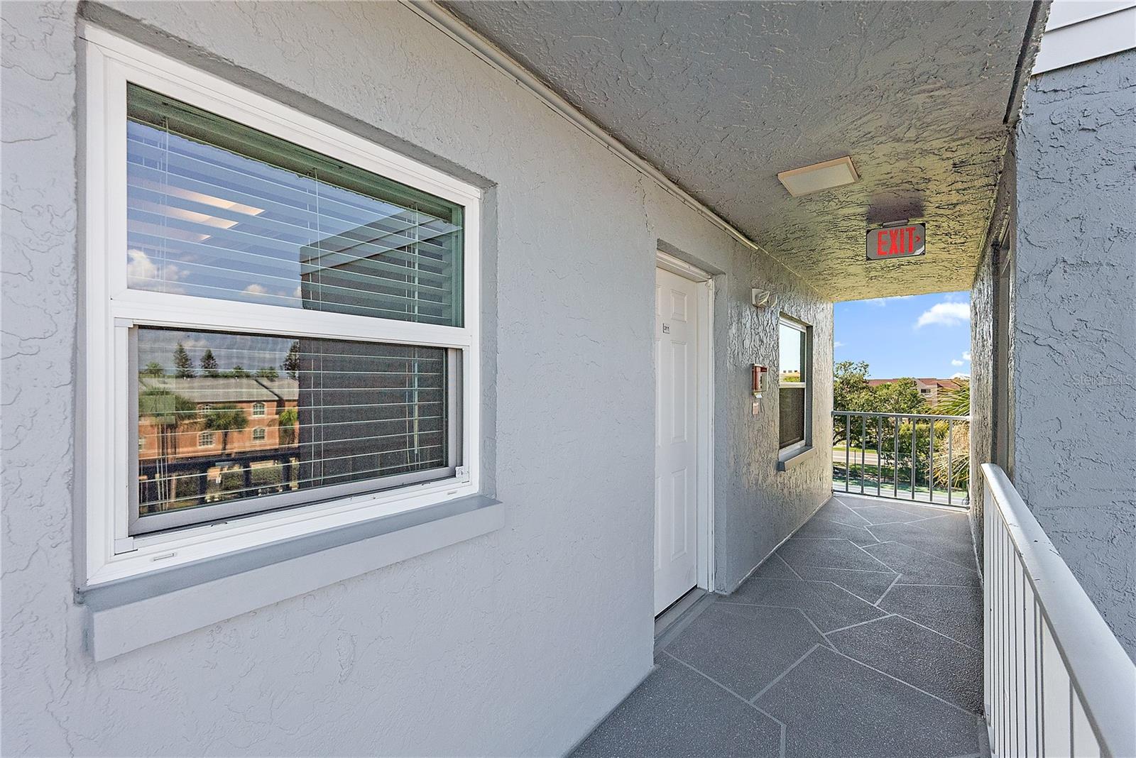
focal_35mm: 16
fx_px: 505
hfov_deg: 96.7
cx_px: 568
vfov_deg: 73.8
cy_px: 379
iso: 1250
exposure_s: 1/2000
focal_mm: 16
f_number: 5.6
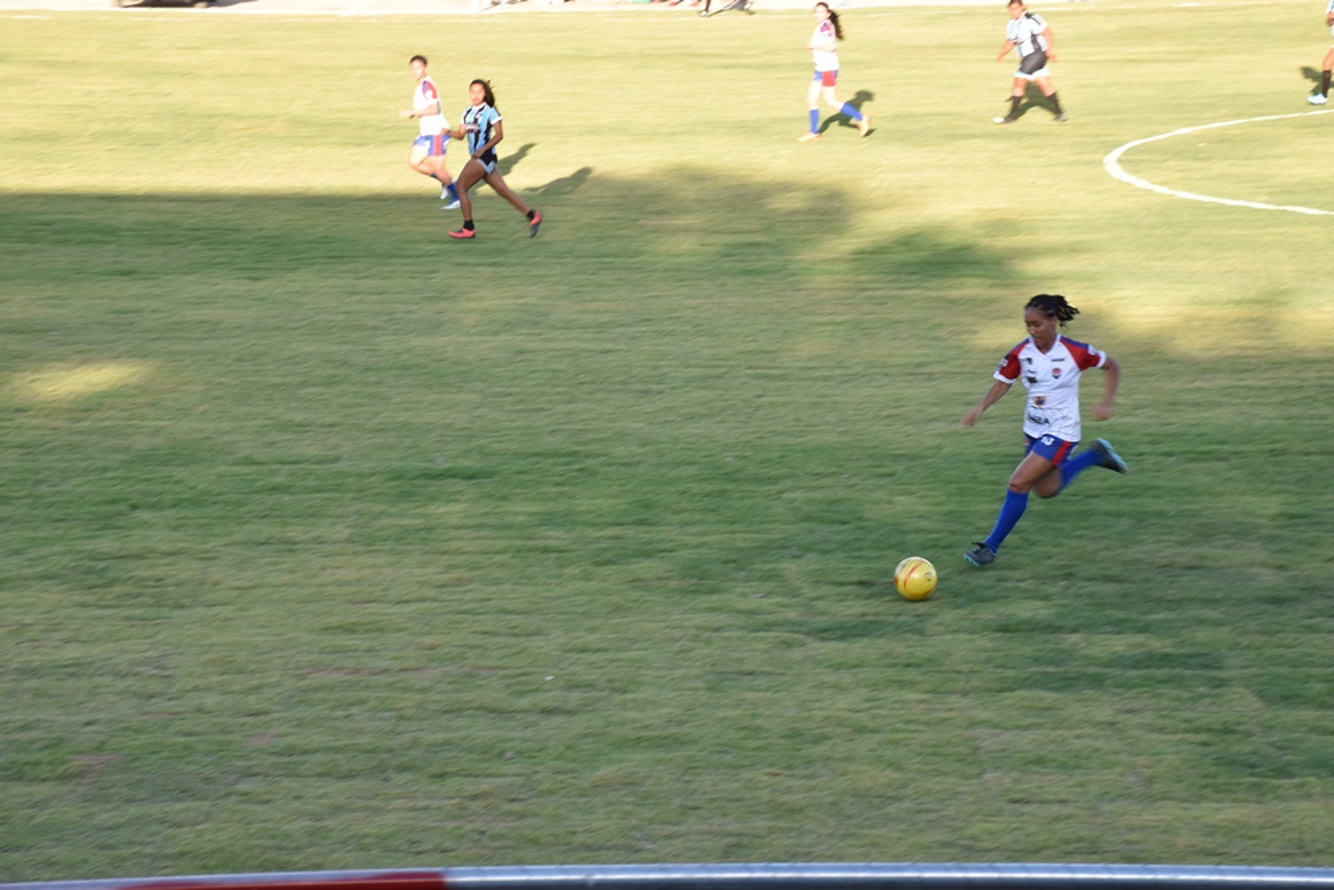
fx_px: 3891
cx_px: 667
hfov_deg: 19.5
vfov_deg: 13.0
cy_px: 445
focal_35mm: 105
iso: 400
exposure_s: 1/100
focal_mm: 70
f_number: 13
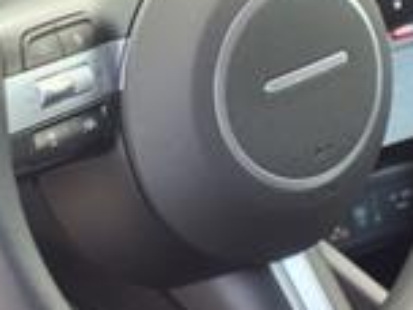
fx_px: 1360
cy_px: 111
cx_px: 122
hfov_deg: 17.2
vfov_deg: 13.0
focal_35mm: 114
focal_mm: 3.58
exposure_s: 1/120
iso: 64
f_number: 1.9
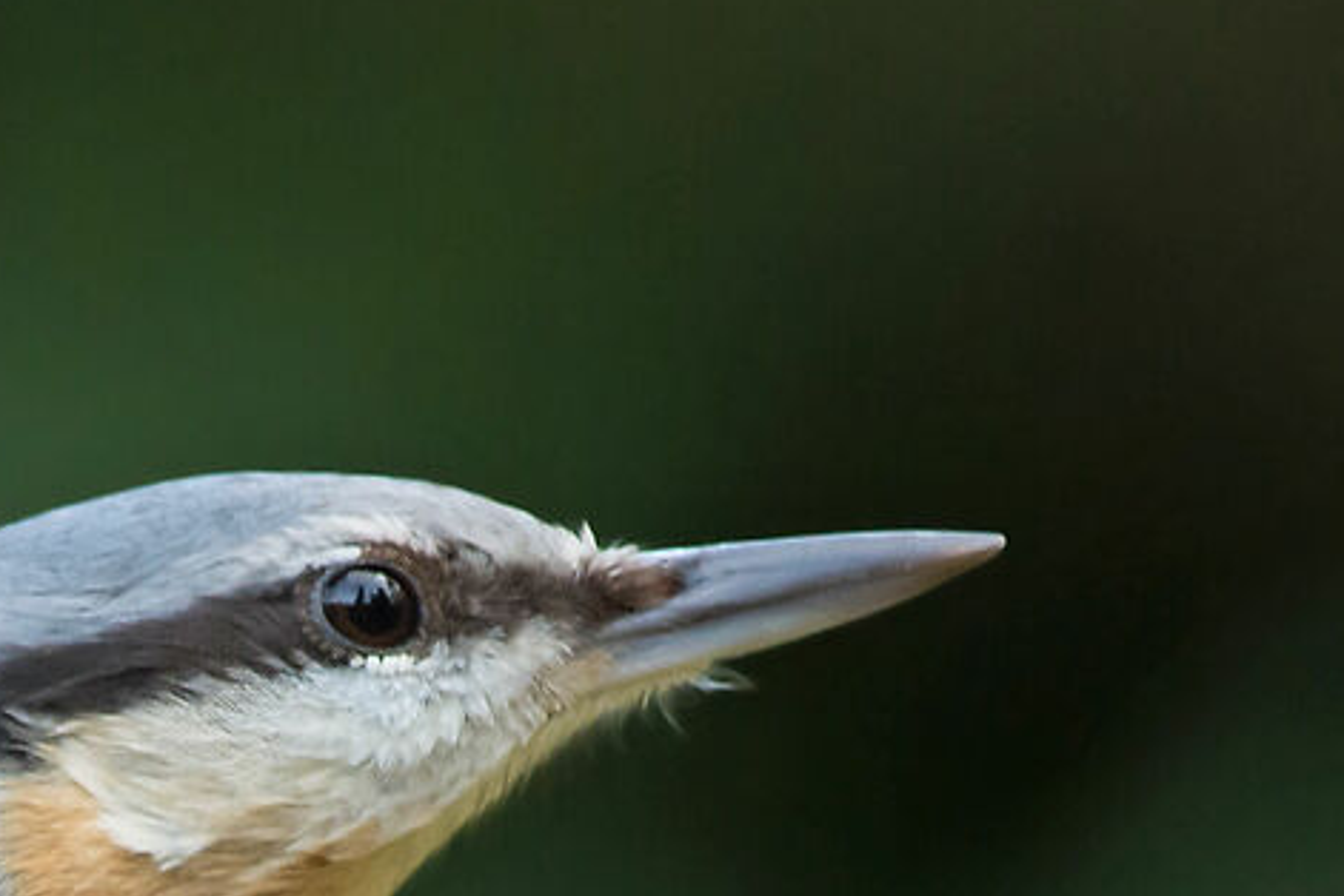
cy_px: 1923
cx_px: -337
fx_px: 85673
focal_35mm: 2295
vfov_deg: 0.6
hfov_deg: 0.9
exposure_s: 1/100
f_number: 7.1
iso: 1000
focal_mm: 300
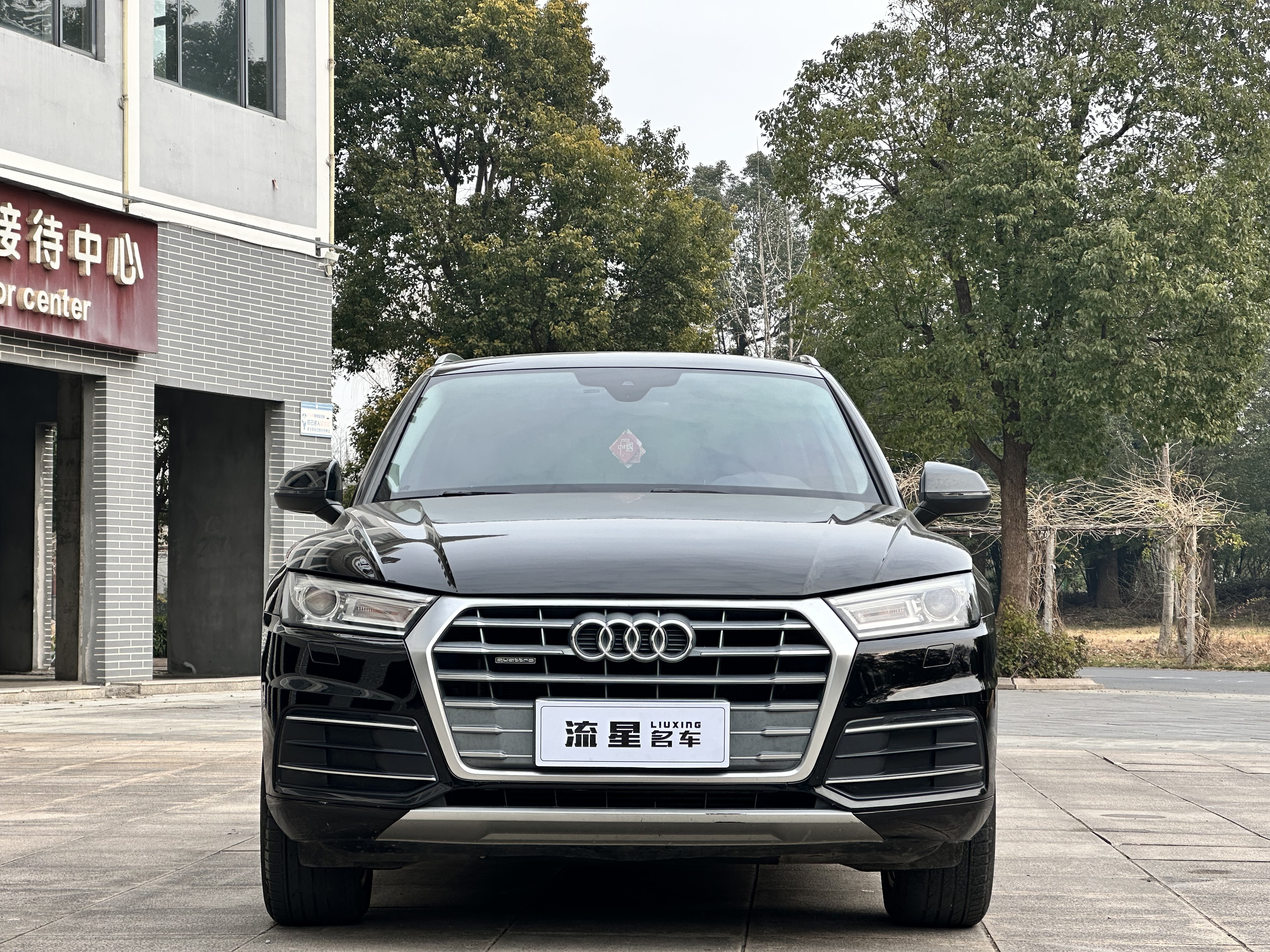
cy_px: 476
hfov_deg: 25.3
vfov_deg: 19.1
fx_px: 2825
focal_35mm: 77
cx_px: 635
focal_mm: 9
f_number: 2.8
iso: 32
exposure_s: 1/181
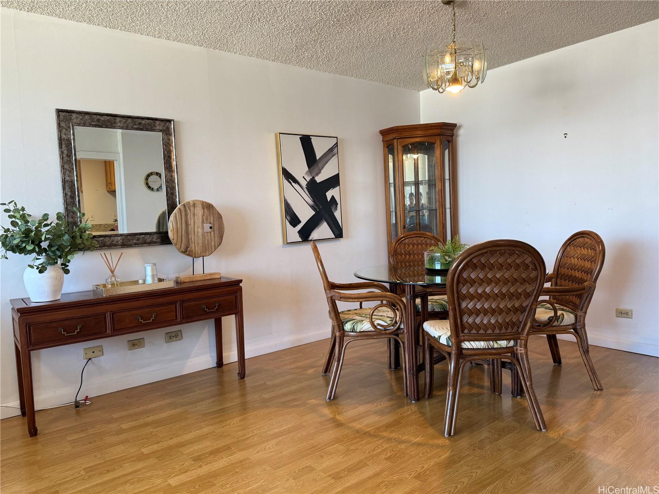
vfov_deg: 56.8
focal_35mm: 24
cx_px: 330
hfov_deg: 71.6
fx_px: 457
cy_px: 247
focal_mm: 6.76
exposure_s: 1/120
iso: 100
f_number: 1.78
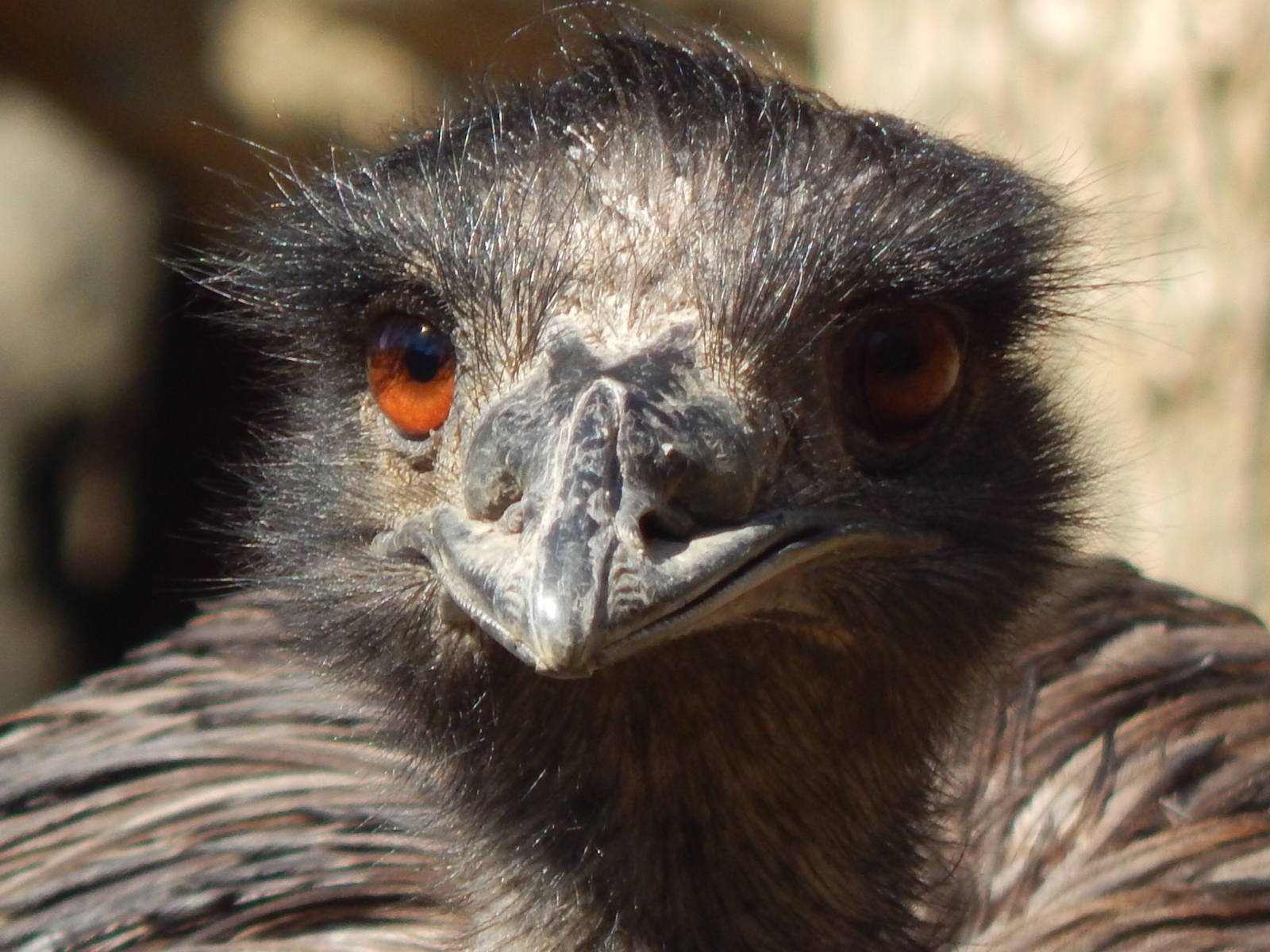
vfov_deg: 2.2
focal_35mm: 675
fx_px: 24765
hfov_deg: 2.9
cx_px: 635
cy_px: 476
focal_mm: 120
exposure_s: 1/250
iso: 200
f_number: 5.8
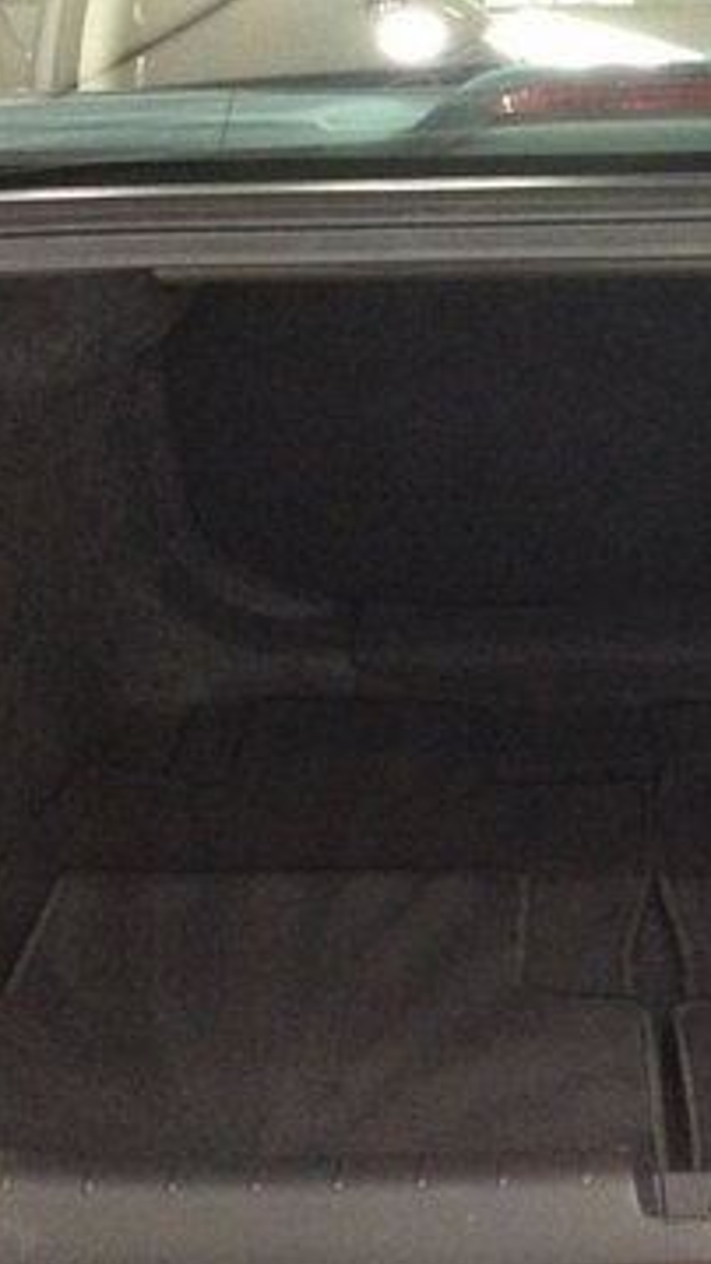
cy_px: 613
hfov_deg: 19.0
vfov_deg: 33.8
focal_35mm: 62
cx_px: 665
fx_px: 2078
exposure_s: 1/20
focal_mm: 3.3
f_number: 2.4
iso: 320
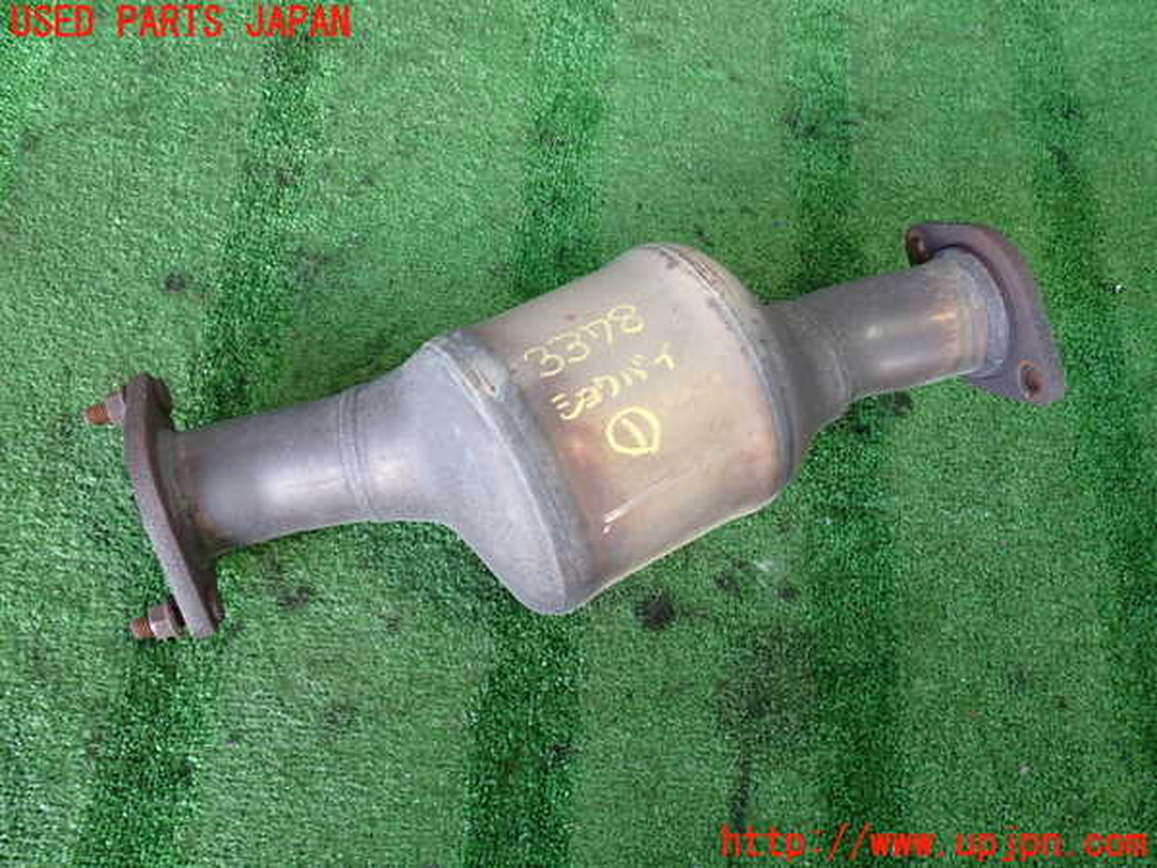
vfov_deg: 46.8
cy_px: 434
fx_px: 1003
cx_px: 578
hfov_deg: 60.0
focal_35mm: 30
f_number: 2.3
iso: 200
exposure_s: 1/60
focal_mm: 5.4
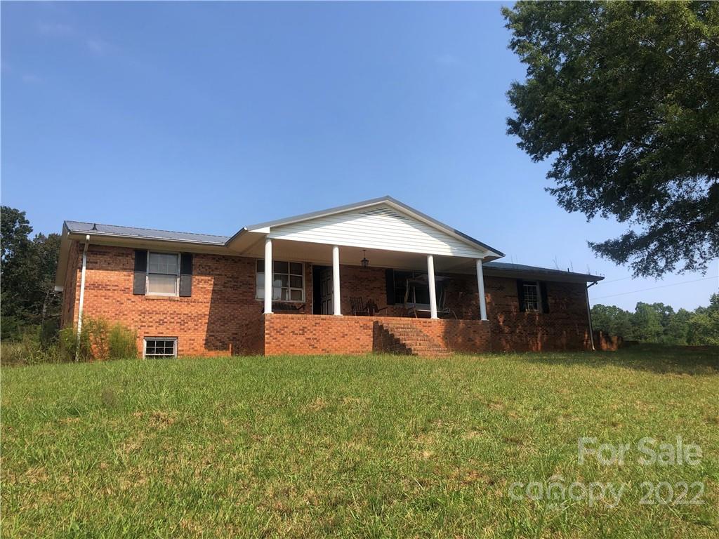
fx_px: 582
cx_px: 360
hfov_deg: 63.4
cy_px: 270
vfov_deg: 49.7
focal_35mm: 28
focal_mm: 3.99
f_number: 1.8
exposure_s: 1/1656
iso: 20
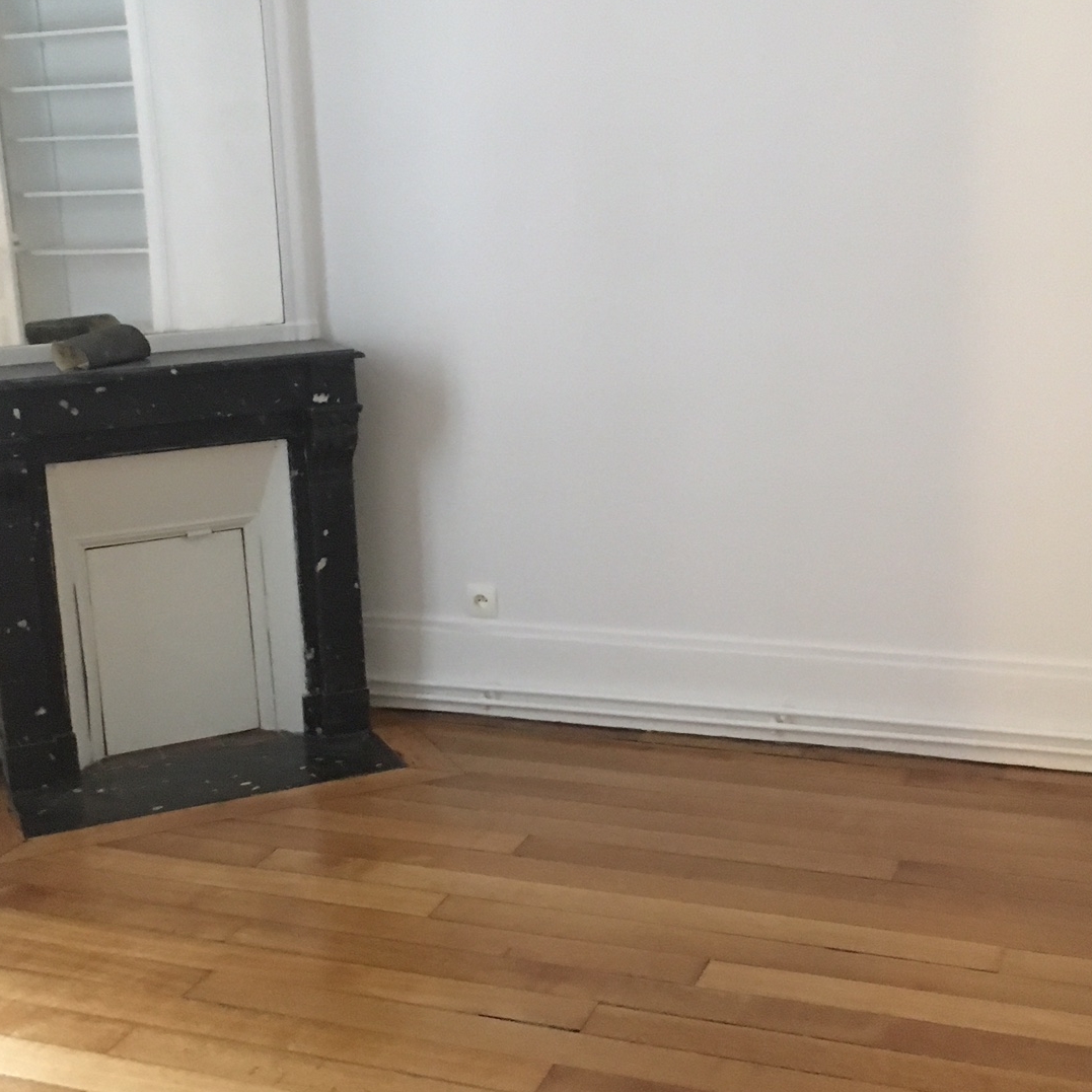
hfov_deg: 35.3
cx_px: 470
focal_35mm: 48
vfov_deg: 35.3
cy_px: 518
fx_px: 1713
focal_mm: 4.15
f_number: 2.2
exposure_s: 1/17
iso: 400
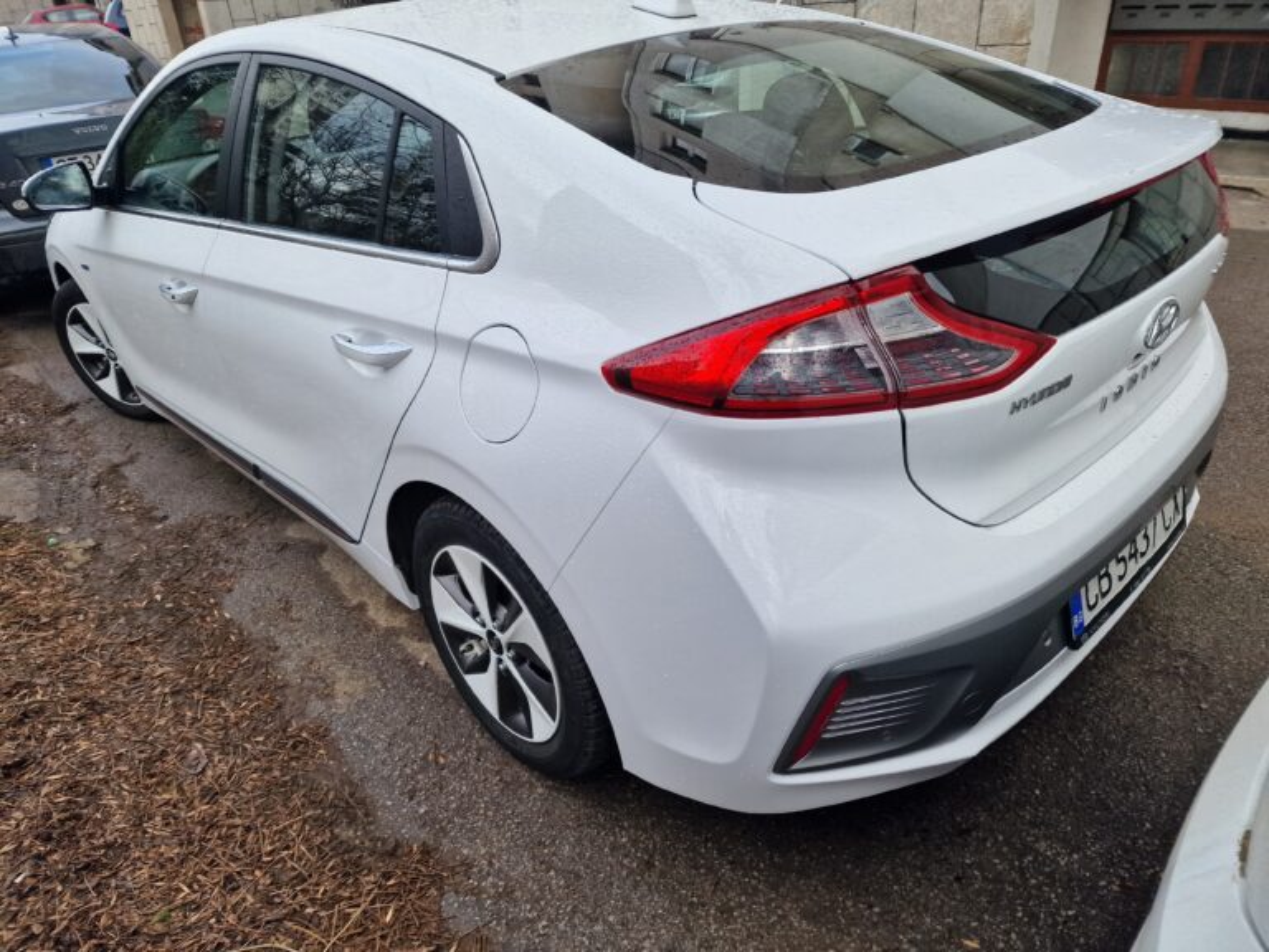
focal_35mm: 23
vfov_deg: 58.9
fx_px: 843
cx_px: 634
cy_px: 476
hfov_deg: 73.9
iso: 50
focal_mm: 6.4
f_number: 1.8
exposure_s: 1/180
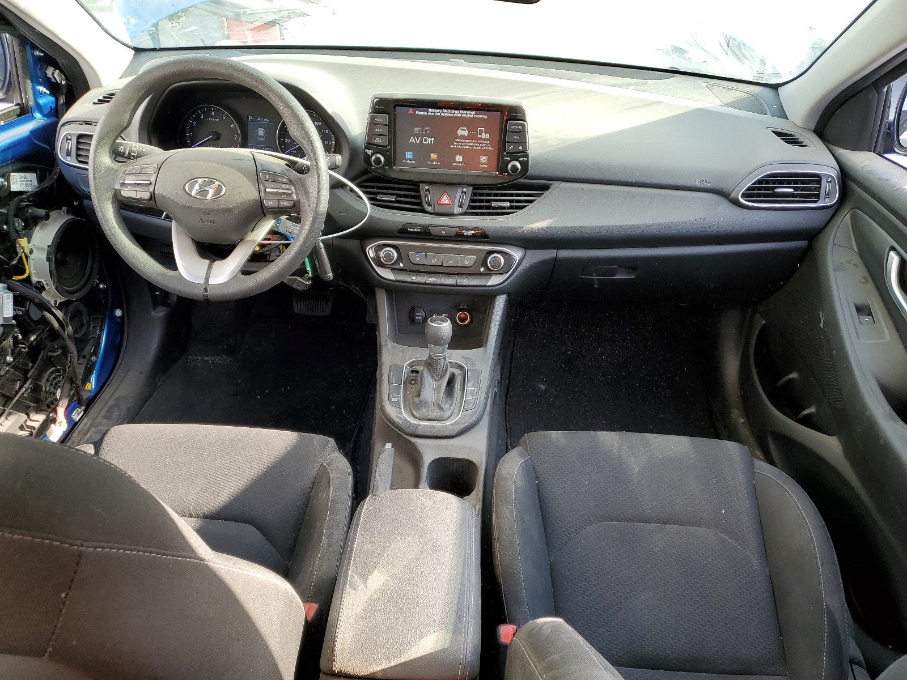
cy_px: 340
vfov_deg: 53.1
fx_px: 681
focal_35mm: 26
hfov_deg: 67.3
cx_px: 454
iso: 50
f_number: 1.5
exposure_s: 1/169
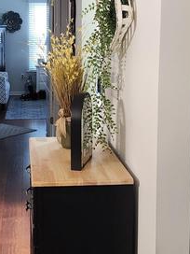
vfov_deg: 29.5
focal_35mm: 65
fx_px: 476
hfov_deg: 22.5
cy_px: 75
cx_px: 66
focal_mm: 6.4
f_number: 1.8
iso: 800
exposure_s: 1/120
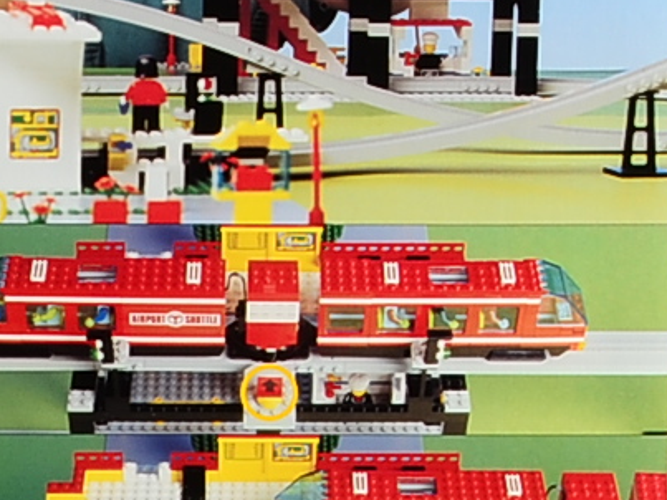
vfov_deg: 4.9
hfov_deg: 6.6
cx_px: -53
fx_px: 5760
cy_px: 750
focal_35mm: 299
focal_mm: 34
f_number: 16
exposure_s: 1/125
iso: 160
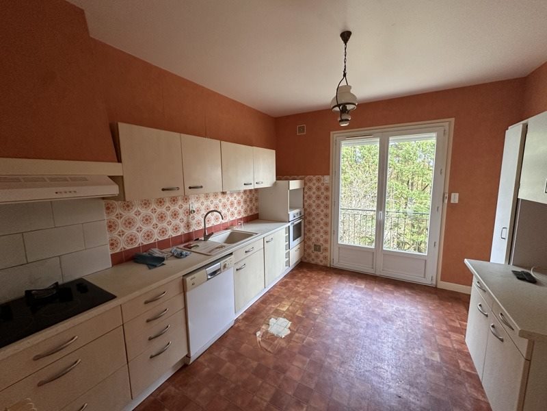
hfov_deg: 102.1
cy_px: 206
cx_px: 274
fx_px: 221
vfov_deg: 85.7
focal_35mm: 14
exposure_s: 1/91
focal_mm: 2.22
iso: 320
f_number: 2.2
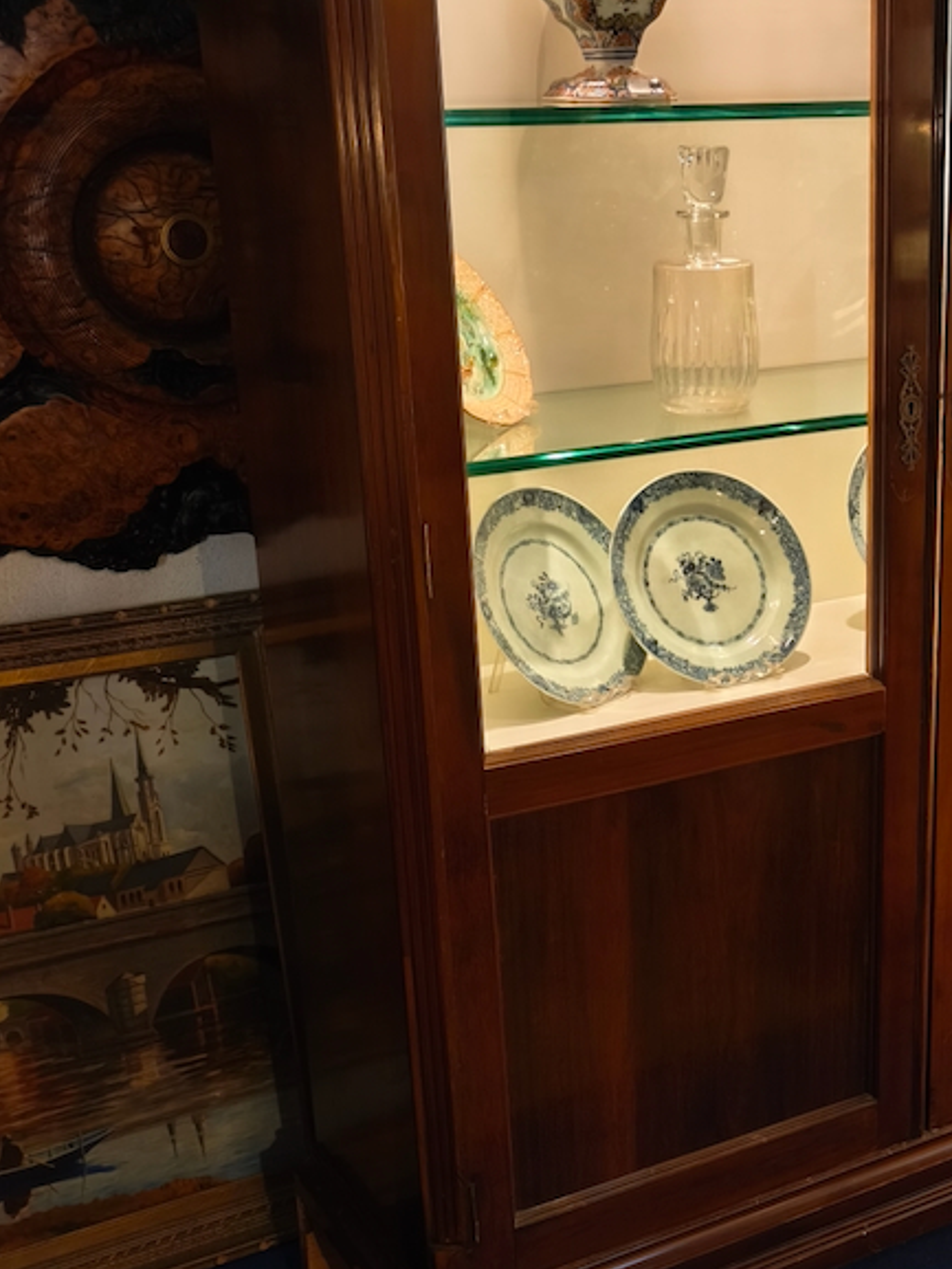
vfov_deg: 37.4
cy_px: 719
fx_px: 1869
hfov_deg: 27.9
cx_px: 783
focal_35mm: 51
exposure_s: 1/25
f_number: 1.7
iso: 800
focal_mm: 5.35
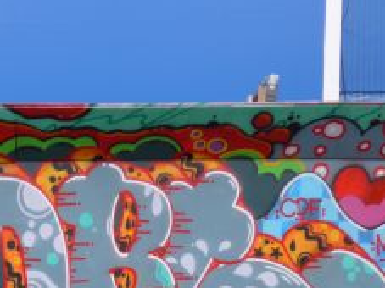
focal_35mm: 75
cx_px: 31
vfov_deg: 18.9
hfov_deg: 25.1
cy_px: 311
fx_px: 834
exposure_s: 1/100
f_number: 2.3
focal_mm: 7
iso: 80
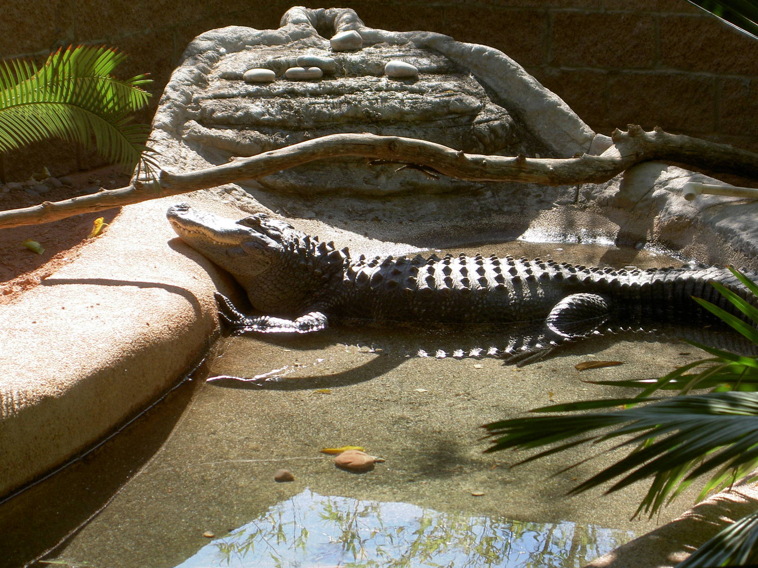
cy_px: 284
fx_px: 2562
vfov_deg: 12.7
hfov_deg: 16.8
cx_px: 379
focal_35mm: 117
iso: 50
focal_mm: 24
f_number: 4.9
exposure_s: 1/125
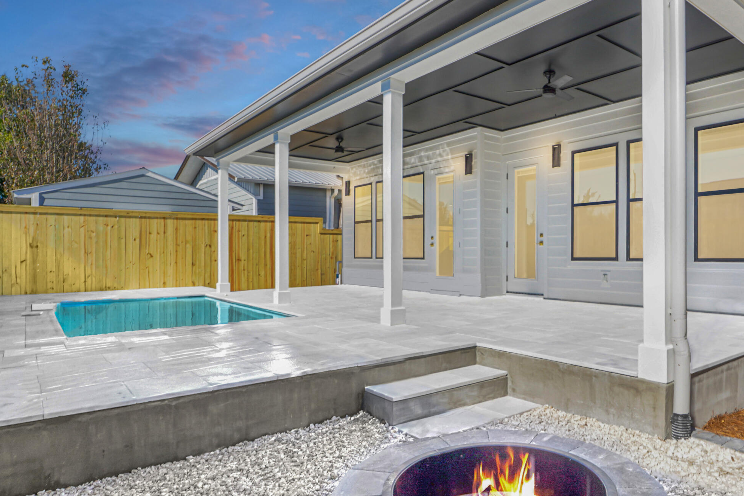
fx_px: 475
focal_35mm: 23
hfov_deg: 74.0
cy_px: 266
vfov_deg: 55.0
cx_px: 490
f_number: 5.6
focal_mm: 10
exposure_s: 1/320
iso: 100
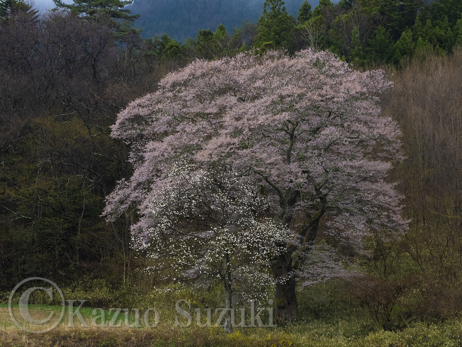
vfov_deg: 11.8
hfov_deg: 15.6
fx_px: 1682
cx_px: 231
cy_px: 174
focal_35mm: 126
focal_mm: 158.8
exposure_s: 1/200
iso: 3200
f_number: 16
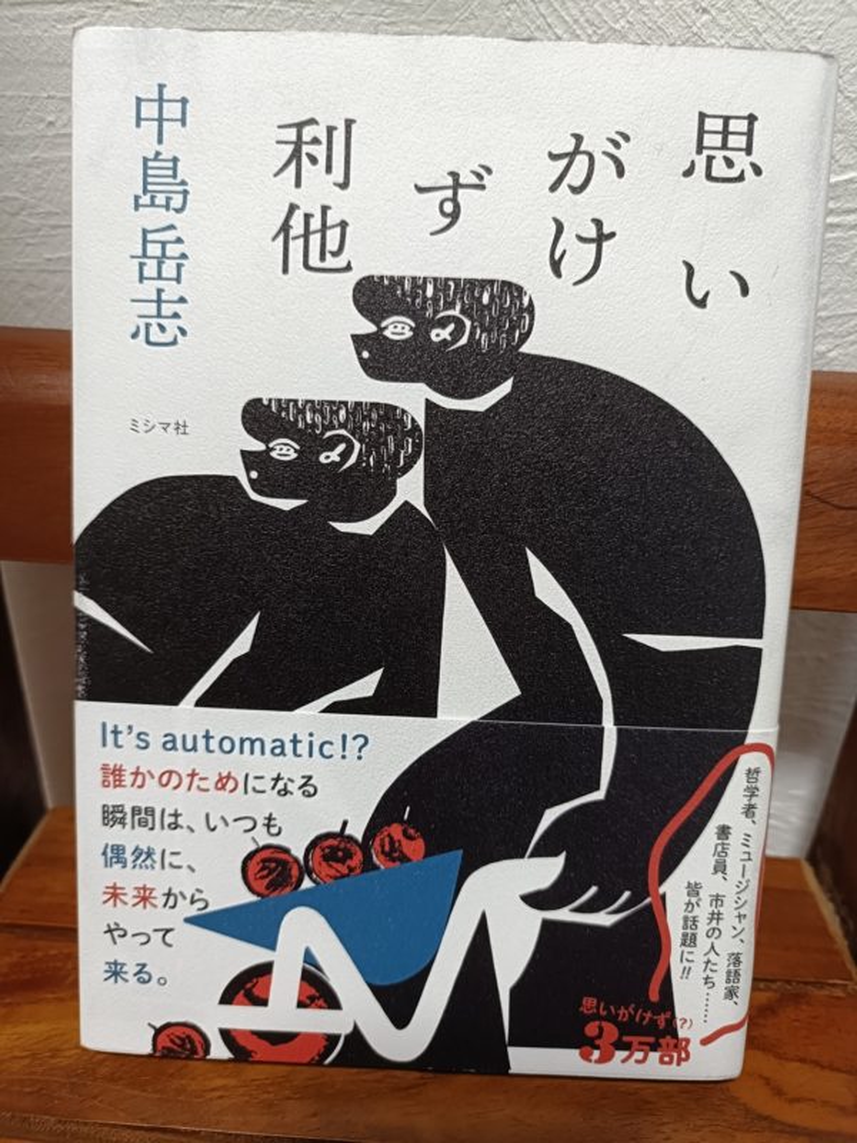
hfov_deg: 54.9
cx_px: 428
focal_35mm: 25
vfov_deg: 69.4
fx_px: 825
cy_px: 572
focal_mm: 4.7
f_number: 1.7
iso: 800
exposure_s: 1/50
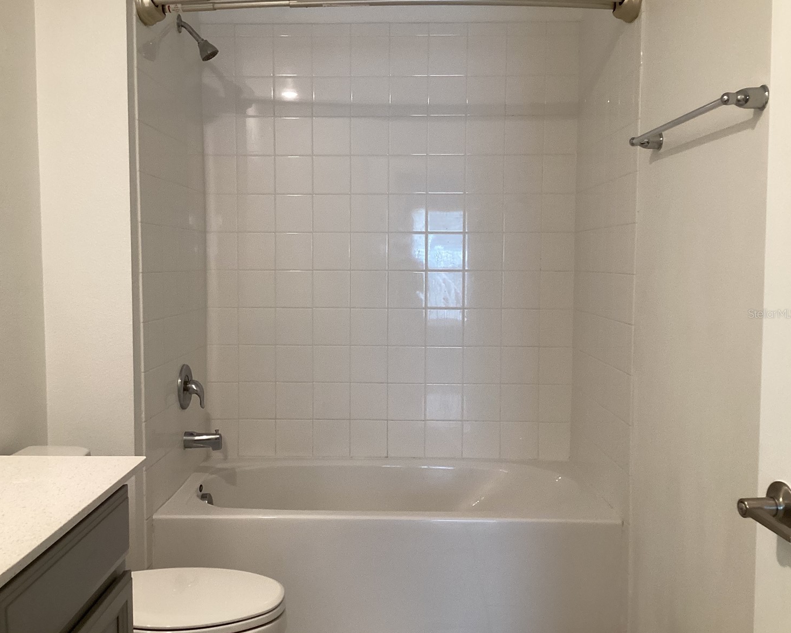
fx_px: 773
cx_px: 368
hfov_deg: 54.2
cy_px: 313
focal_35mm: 33
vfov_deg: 44.6
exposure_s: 1/60
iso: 160
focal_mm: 3.3
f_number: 2.4
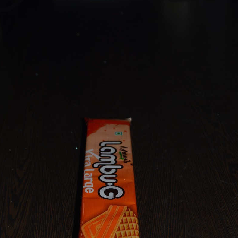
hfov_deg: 26.1
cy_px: 165
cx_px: 119
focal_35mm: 66
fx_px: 513
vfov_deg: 25.9
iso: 100
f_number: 8
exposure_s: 1/60
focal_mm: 34
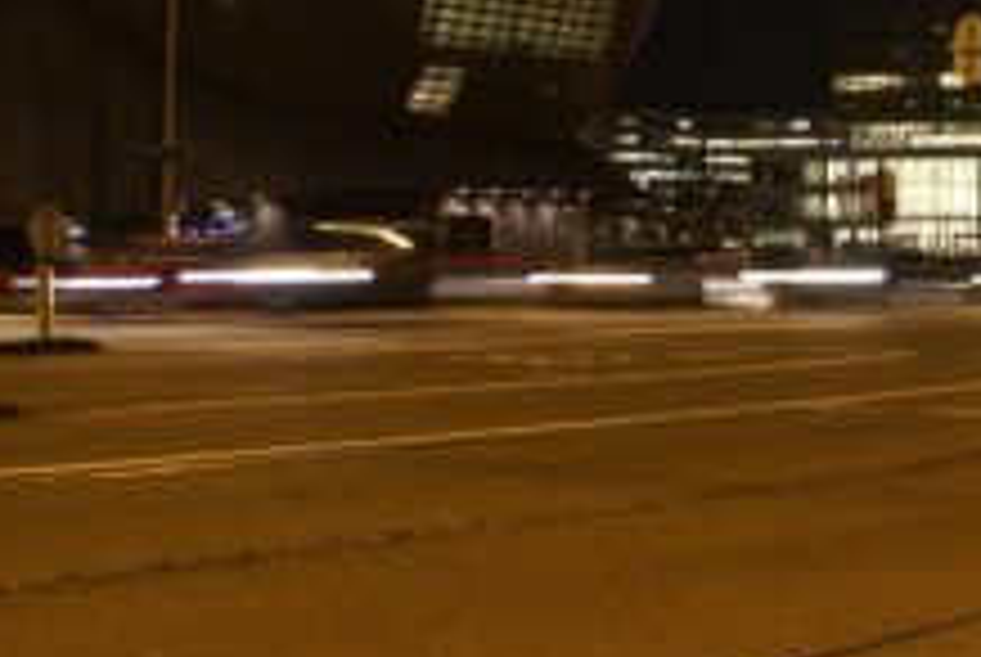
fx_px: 2701
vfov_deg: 13.7
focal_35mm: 99
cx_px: 864
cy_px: 0
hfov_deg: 20.2
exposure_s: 1/4
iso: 400
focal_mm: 24
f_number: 4.5
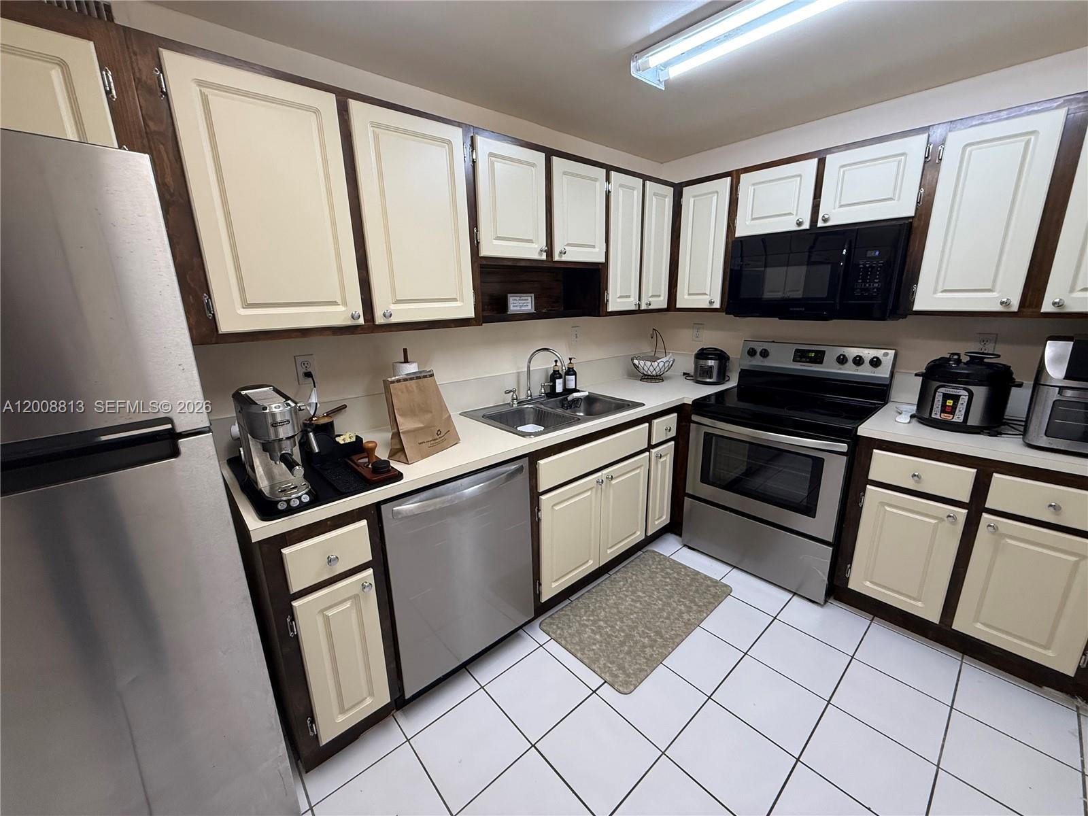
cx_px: 544
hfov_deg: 102.1
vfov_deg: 85.7
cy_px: 408
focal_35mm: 14
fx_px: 440
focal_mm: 2.22
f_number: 2.2
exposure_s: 1/120
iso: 200
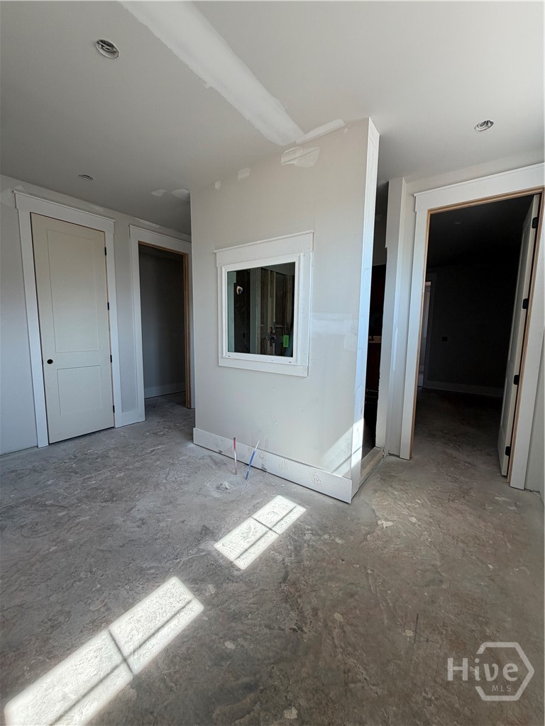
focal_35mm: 14
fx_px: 294
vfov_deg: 102.1
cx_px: 272
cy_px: 363
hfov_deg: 85.7
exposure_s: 1/121
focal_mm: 2.22
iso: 64
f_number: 2.2
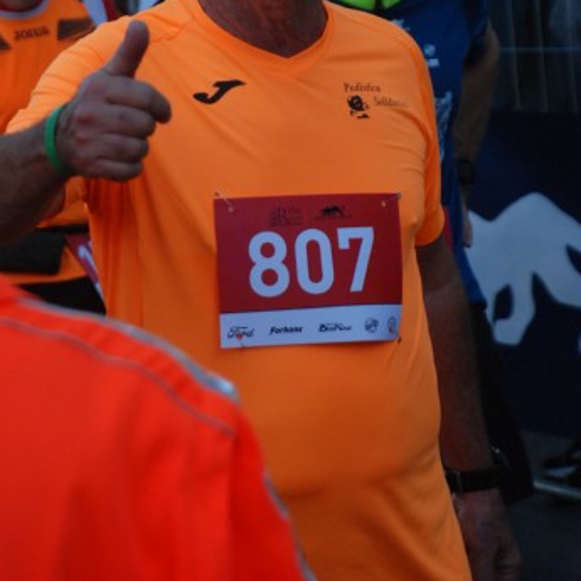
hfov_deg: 8.7
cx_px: 260
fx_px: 3798
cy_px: 113
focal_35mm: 200
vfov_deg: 8.7
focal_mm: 90
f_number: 5.6
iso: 1000
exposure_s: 1/500
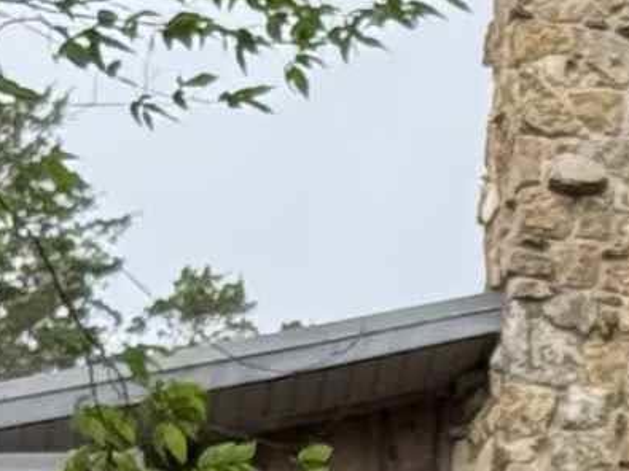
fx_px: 6776
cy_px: 1057
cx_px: 704
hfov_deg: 5.3
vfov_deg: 3.9
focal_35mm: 373
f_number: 1.78
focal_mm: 6.76
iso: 100
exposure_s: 1/1715
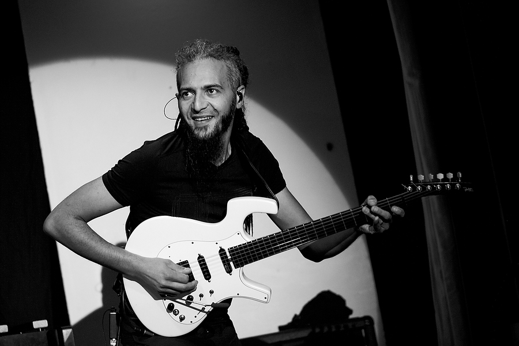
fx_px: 1081
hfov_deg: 27.0
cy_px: 173
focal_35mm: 75
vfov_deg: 18.2
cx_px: 260
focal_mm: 50
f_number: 2
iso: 200
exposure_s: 1/160
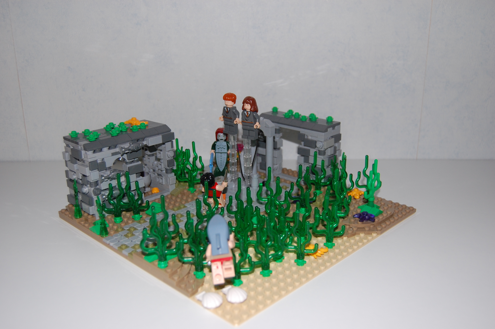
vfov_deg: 36.8
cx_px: 248
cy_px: 164
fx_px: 495
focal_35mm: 36
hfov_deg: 53.2
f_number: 4
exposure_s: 1/60
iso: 400
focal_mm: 24
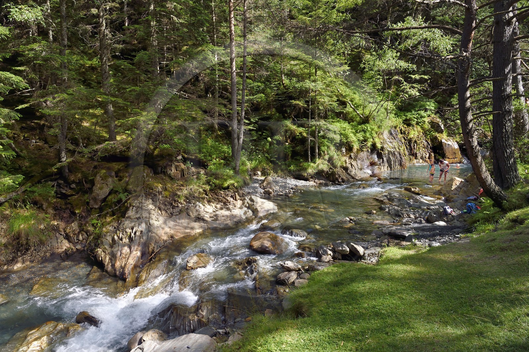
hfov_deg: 69.4
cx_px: 264
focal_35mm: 26
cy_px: 176
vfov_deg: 49.5
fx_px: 382
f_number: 10
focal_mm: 26
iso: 200
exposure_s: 1/100
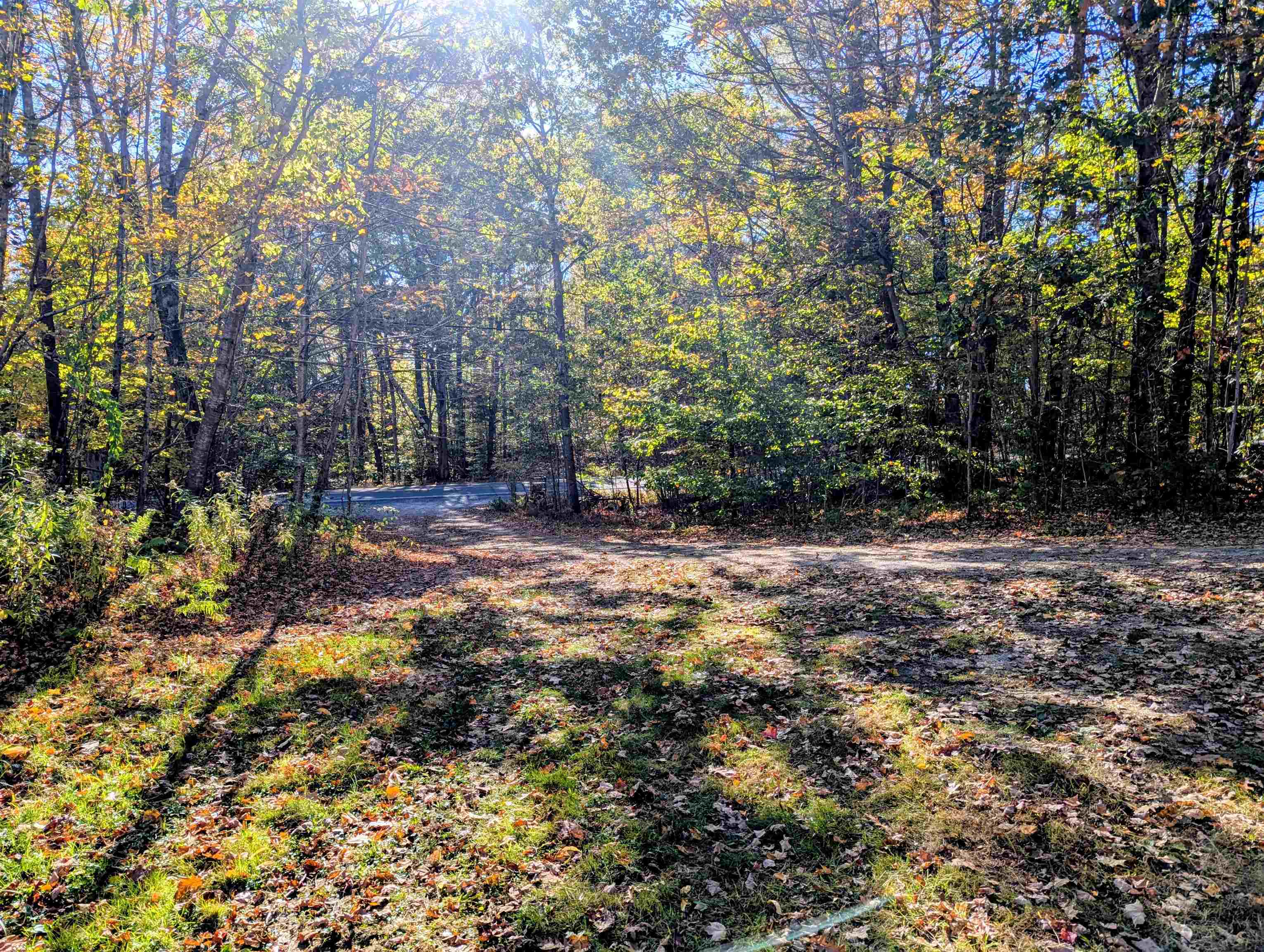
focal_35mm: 24
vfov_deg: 56.9
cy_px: 476
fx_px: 878
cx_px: 632
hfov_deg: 71.5
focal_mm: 6.81
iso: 42
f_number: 1.85
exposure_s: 1/699
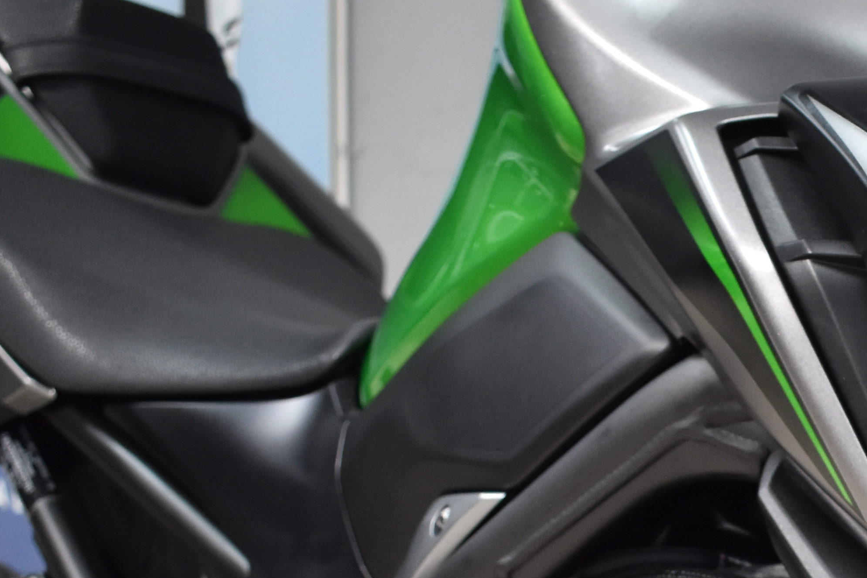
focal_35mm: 100
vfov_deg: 13.0
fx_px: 2408
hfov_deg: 19.5
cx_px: 976
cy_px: 850
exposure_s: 1/50
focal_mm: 22
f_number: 3.8
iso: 800
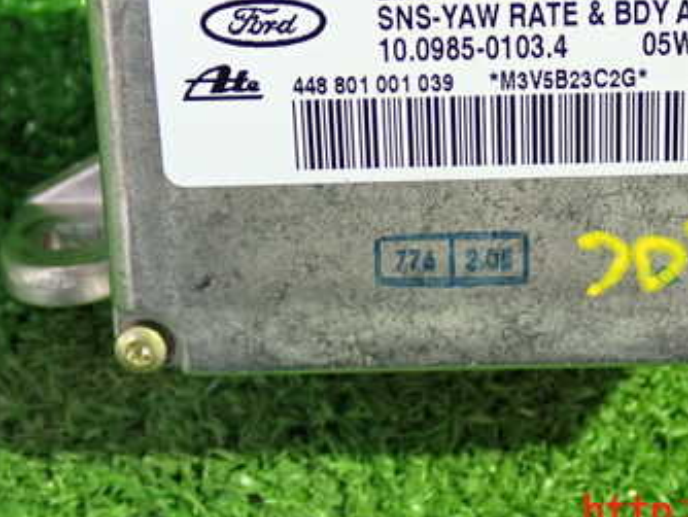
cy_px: 76
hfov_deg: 24.6
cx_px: 431
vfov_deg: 18.4
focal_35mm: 79
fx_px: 1571
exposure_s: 1/20
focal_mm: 7.84
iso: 800
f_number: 2.9
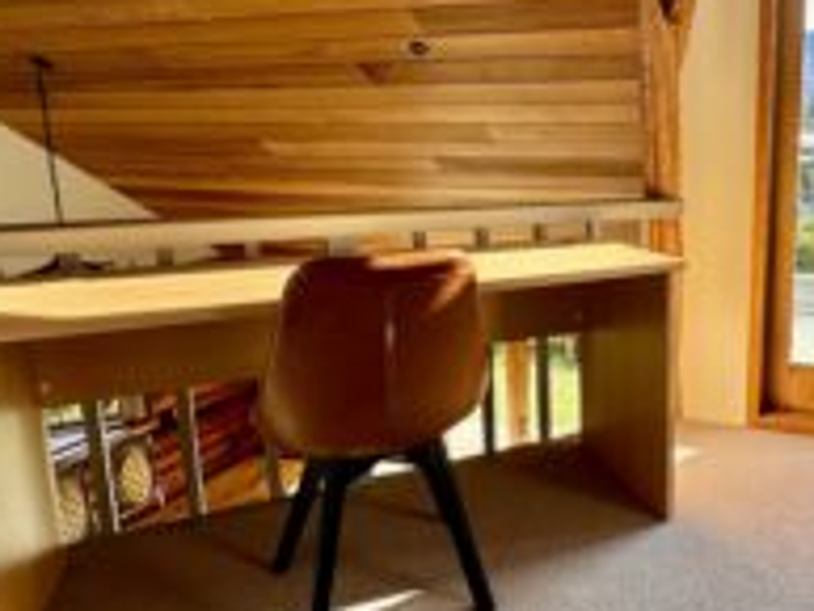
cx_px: 616
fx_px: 682
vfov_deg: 48.1
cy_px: 257
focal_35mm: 29
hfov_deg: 58.3
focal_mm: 2.22
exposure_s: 1/189
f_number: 2.2
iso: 40
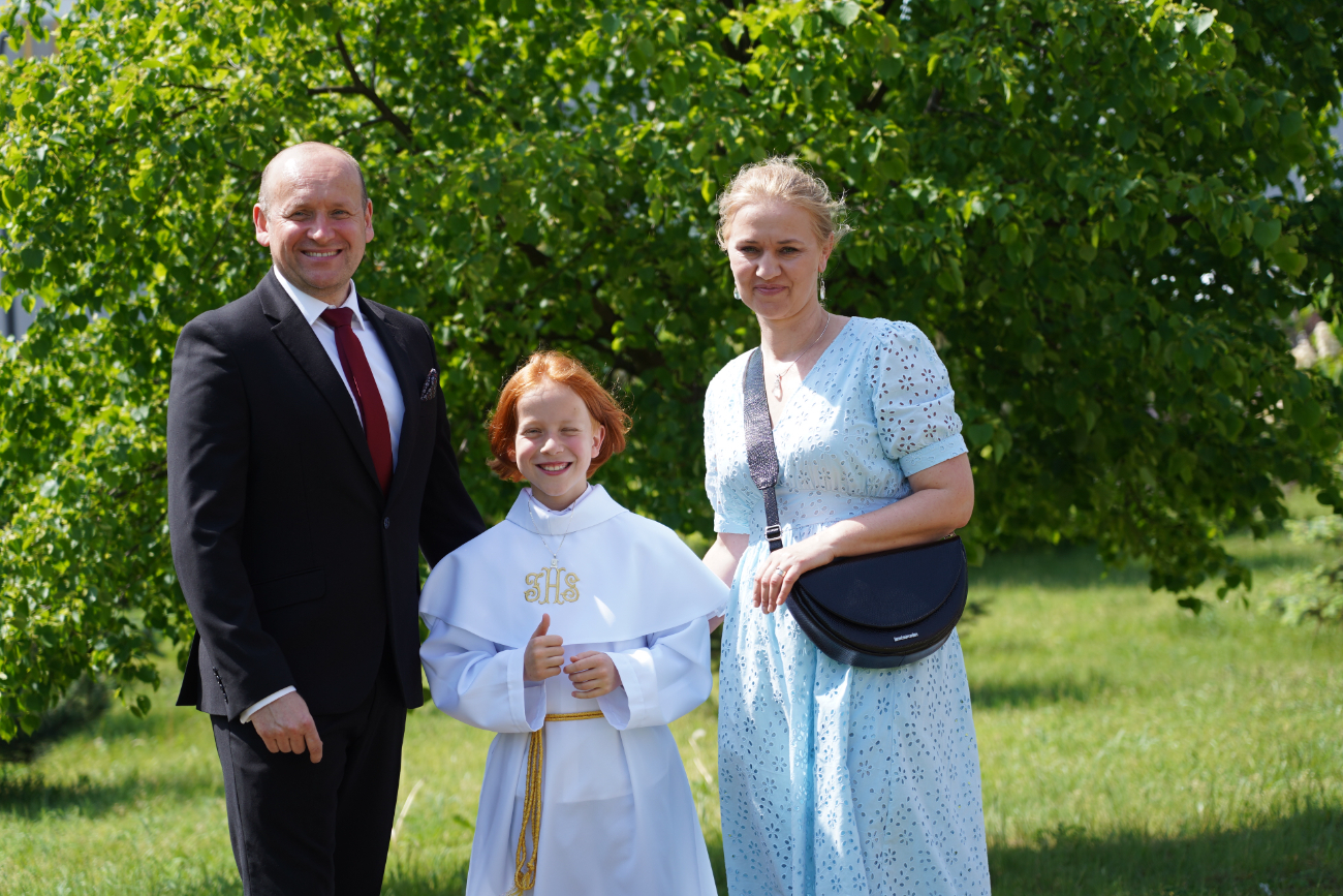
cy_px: 448
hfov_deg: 19.5
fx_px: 3917
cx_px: 672
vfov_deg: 13.0
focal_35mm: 105
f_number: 4
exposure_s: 1/400
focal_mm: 105
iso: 100
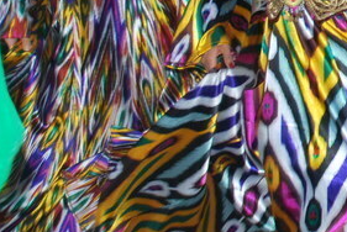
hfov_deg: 12.5
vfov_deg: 8.9
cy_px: -60
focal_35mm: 153
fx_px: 1476
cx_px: 574
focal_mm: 28
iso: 200
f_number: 4
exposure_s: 1/60
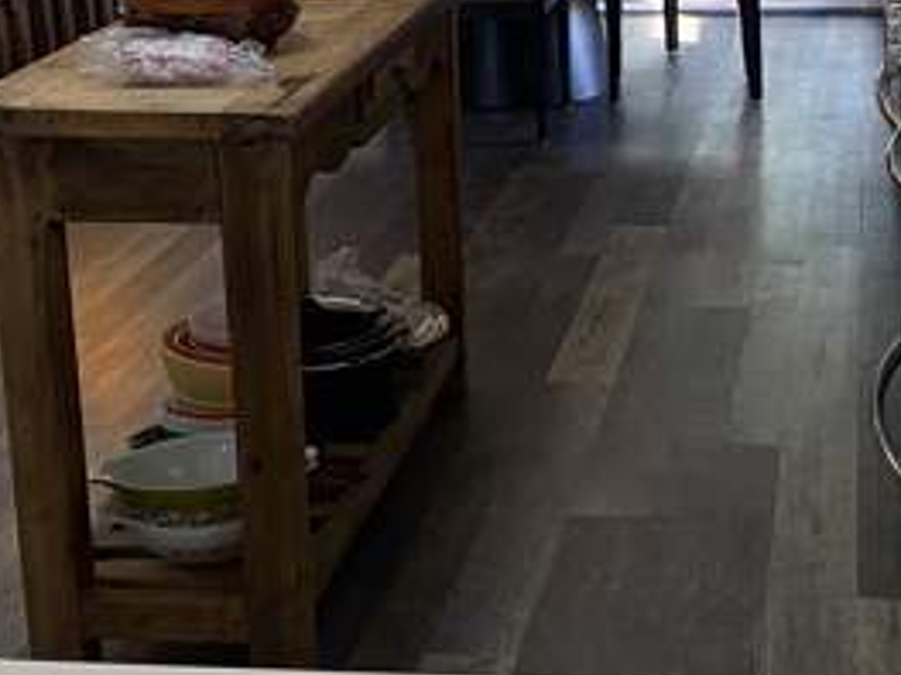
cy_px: 219
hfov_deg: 24.6
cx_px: 606
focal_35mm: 79
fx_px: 2055
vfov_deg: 18.6
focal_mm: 4.25
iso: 200
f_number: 1.8
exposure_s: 1/60
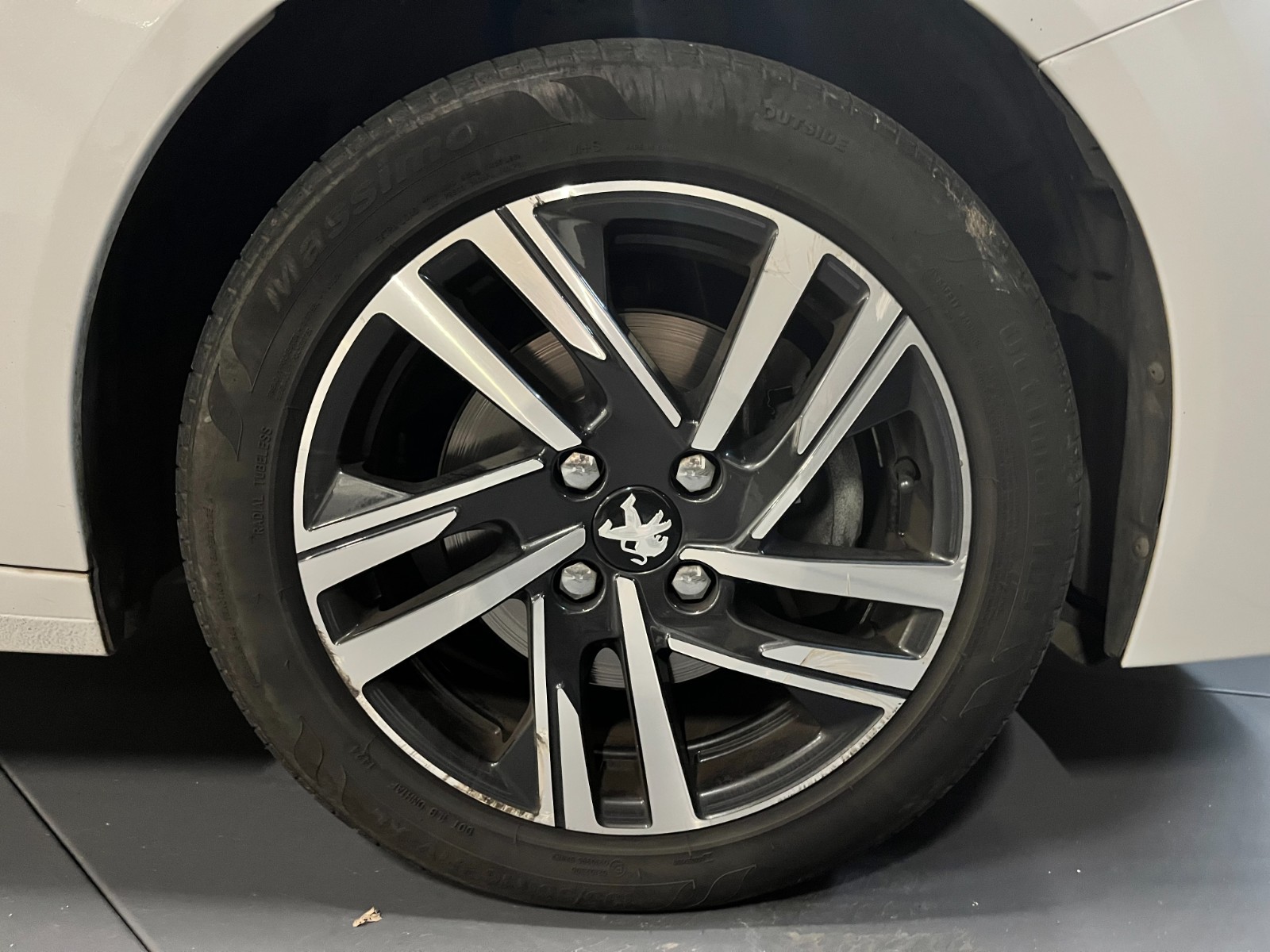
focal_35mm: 26
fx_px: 954
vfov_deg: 53.1
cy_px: 476
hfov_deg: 67.3
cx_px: 635
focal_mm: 5.1
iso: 640
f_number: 1.6
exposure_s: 1/25
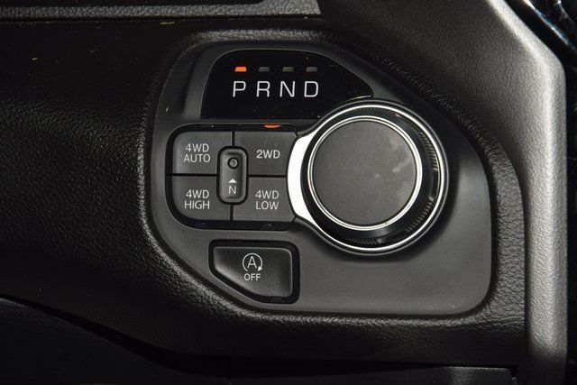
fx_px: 1683
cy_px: 192
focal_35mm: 105
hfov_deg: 19.5
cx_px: 288
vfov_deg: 13.0
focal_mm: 70
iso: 100
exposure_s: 1/125
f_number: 8
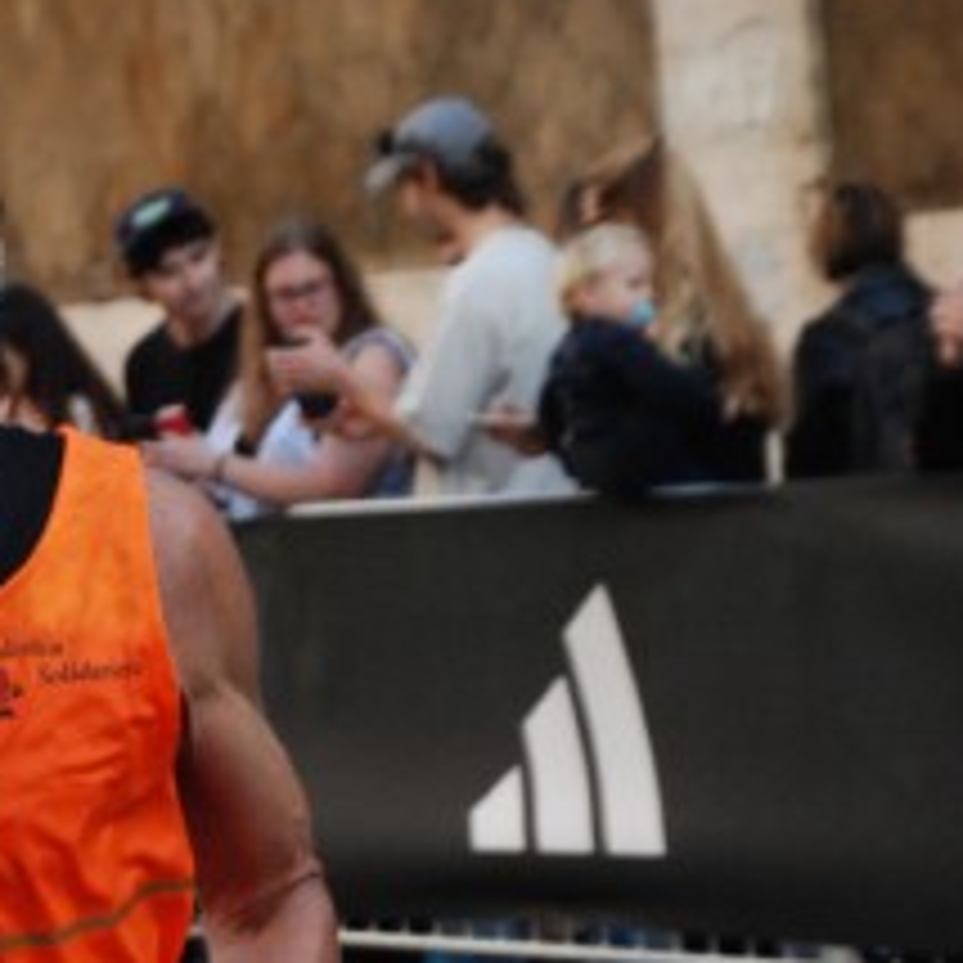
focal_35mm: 269
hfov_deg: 6.5
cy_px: 999
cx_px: 83
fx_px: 8473
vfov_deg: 6.5
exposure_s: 1/500
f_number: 5.6
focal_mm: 75
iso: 1000
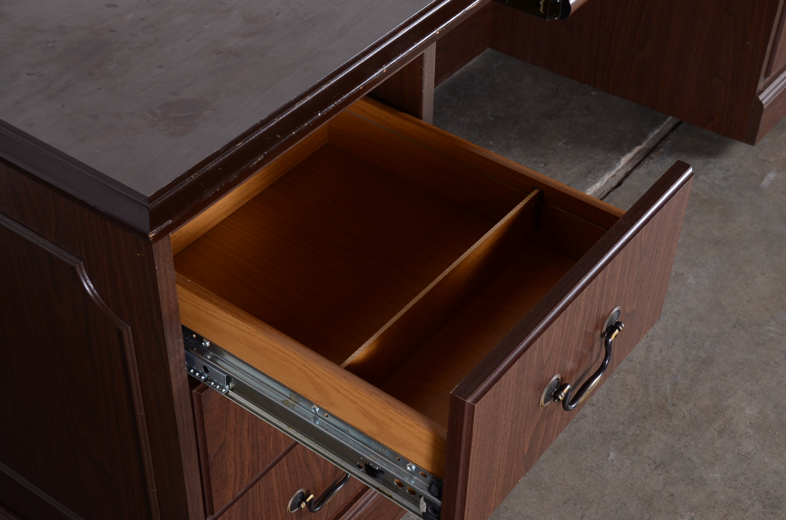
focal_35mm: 60
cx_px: 393
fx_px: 1307
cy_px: 260
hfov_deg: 33.5
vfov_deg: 22.5
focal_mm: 40
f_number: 10
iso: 100
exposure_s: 1/100
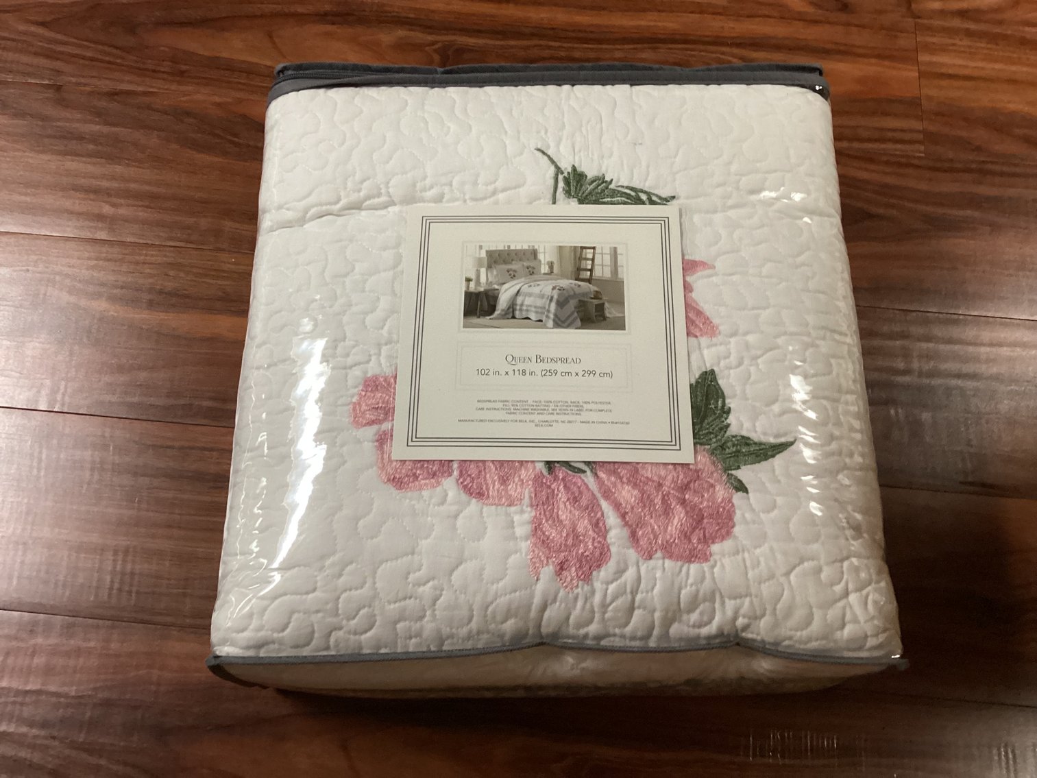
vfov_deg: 45.4
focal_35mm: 31
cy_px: 389
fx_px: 929
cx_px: 518
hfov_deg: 58.3
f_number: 2.4
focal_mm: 3.3
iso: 400
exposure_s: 1/40
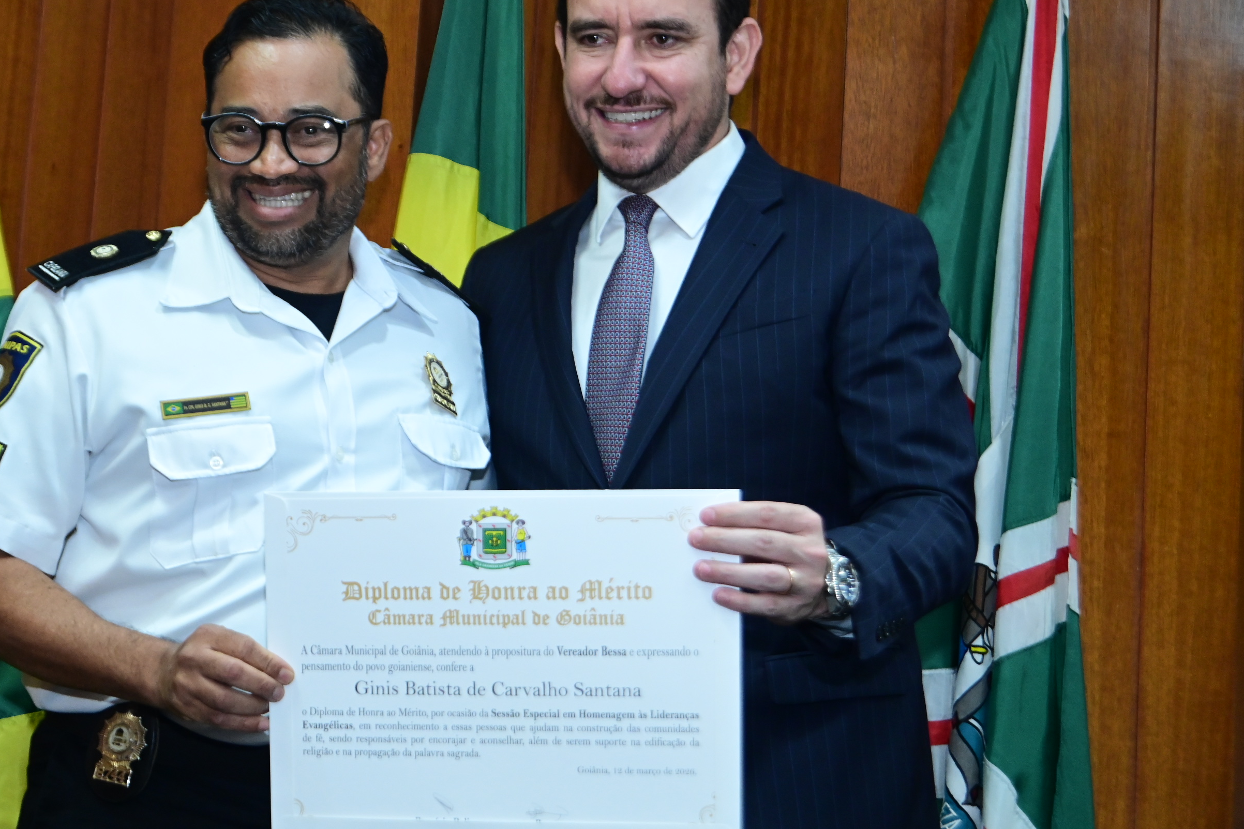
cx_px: 487
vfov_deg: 16.5
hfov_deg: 24.4
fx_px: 2868
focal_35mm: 83
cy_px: 380
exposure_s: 1/125
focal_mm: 66
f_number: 6.3
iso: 3200
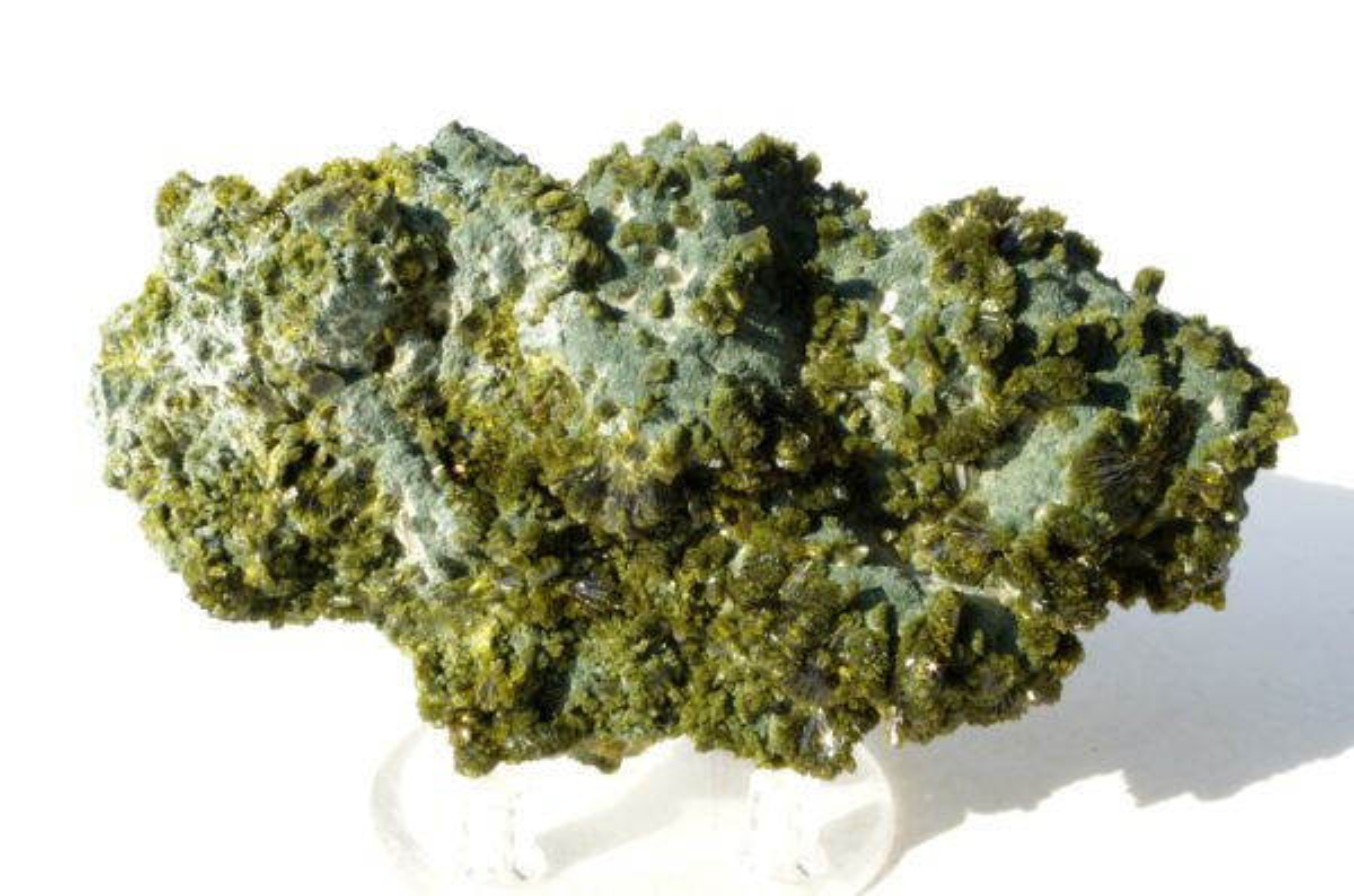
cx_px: 677
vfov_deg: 27.4
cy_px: 448
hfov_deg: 40.4
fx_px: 1839
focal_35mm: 49
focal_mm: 32.5
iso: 100
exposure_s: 1/8
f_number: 4.5
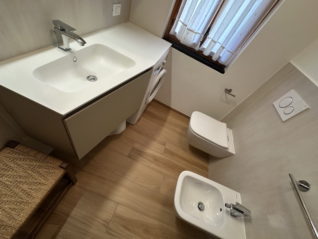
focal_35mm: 14
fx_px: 129
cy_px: 120
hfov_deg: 102.1
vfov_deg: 85.7
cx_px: 159
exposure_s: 1/50
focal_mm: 2.22
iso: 250
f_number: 2.2
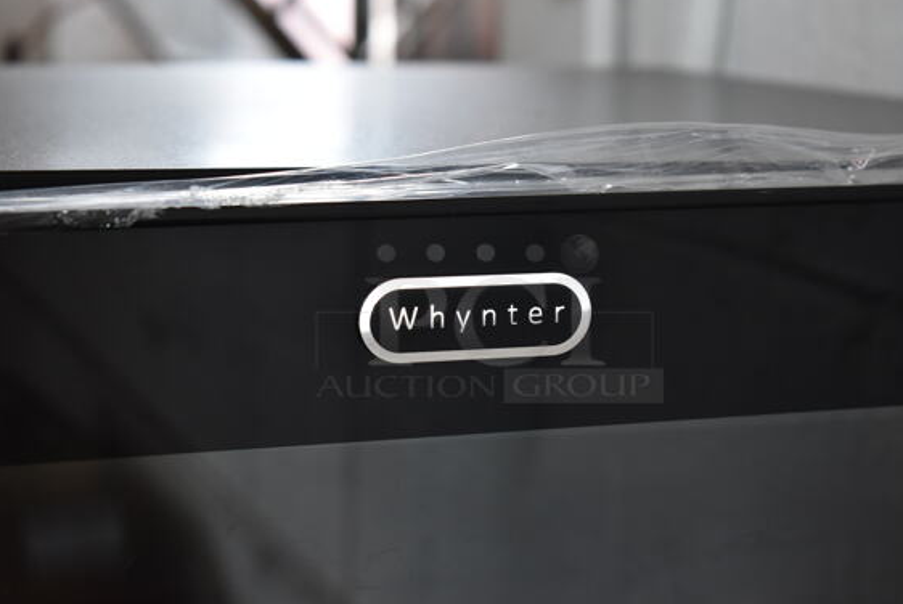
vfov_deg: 15.3
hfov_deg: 22.7
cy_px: 318
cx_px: 485
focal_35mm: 90
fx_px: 2248
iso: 900
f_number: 5.6
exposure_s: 1/100
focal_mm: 55
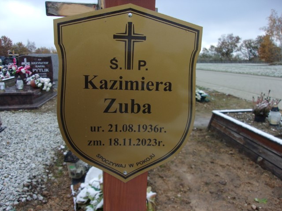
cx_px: 141
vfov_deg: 51.4
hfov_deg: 65.3
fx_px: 220
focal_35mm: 27
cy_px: 106
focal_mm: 4.9
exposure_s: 1/180
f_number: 3
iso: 80
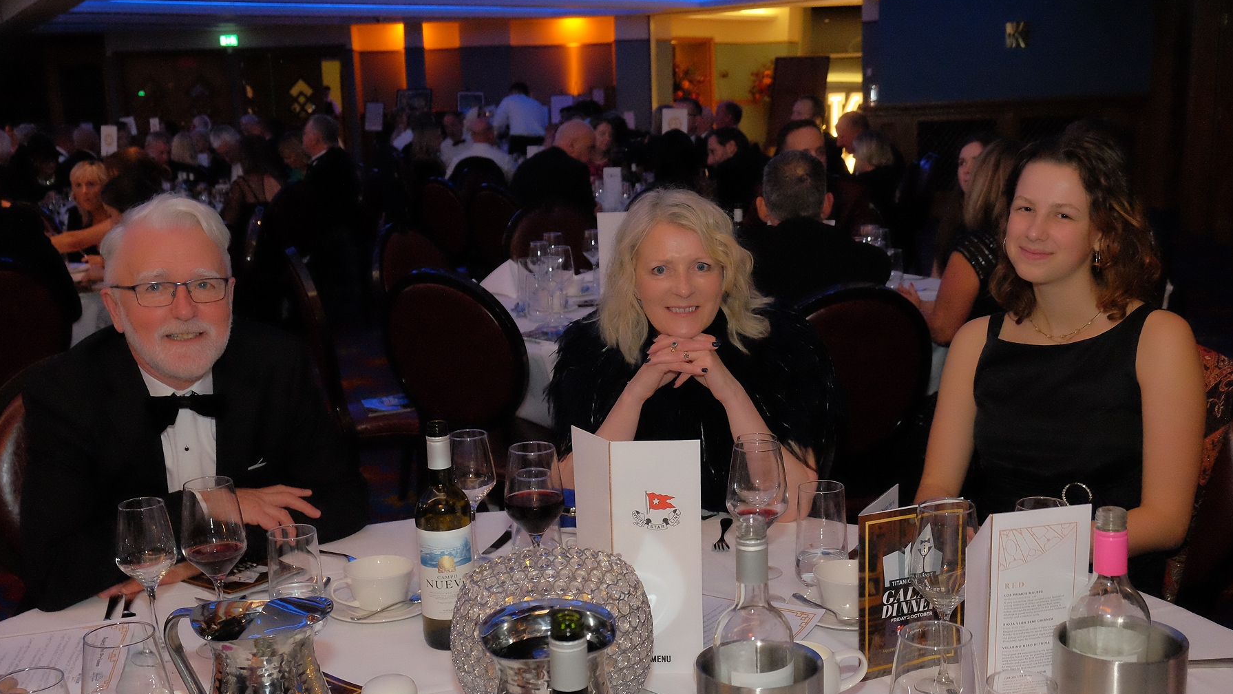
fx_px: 1308
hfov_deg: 50.5
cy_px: 395
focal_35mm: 40
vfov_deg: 29.7
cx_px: 617
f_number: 4.5
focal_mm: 25.4
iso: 6400
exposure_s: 1/125
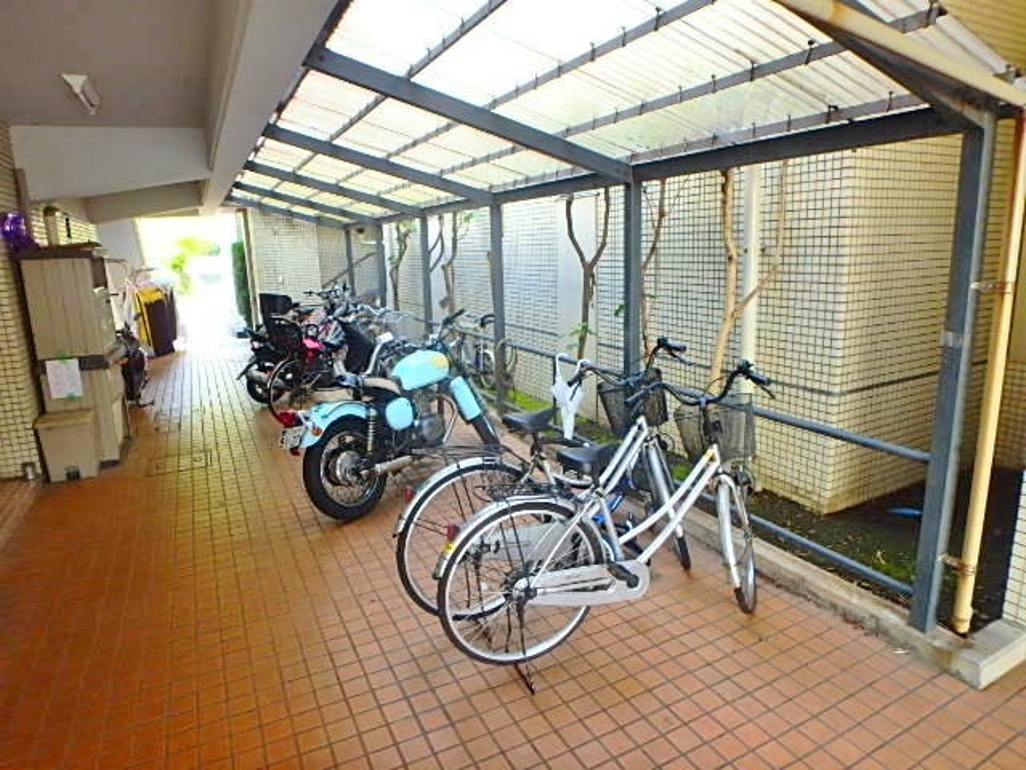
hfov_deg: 79.0
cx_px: 513
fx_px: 622
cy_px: 385
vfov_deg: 63.4
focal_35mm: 21
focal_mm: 3.7
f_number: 3.5
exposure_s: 1/40
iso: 200
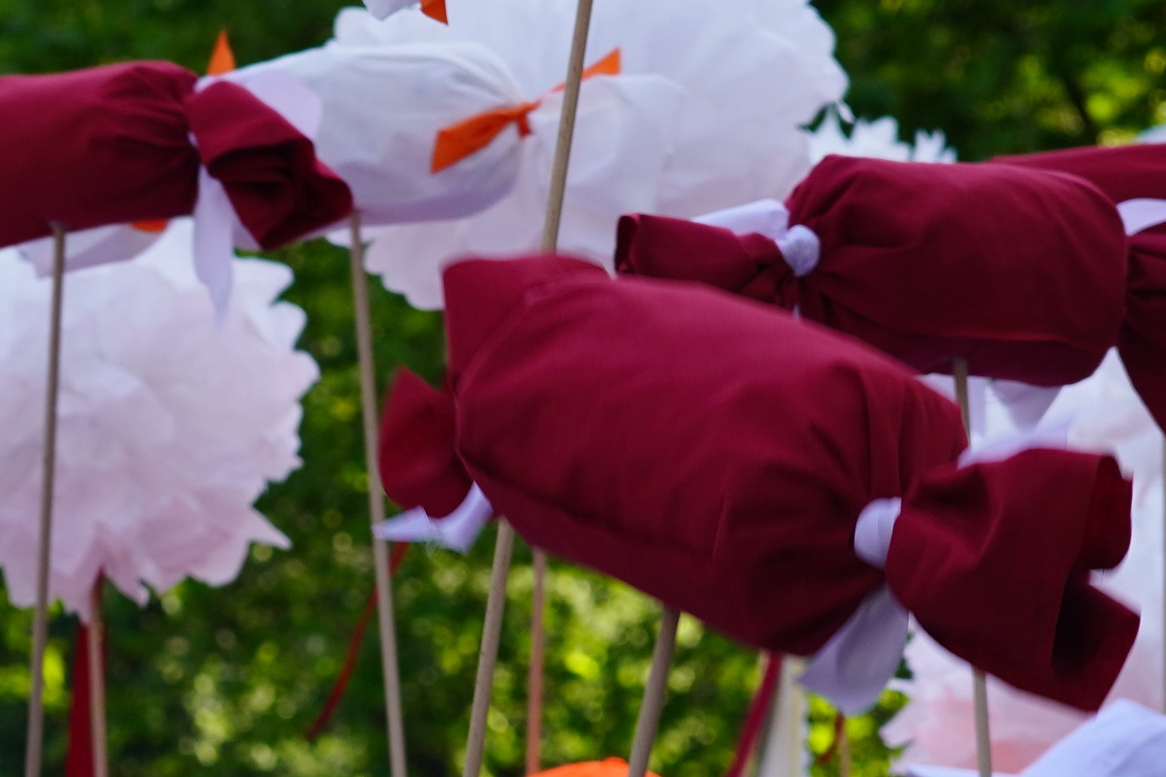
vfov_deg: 5.2
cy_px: 550
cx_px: 193
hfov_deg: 7.8
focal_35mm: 262
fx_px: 8484
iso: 100
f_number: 5
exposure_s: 1/125
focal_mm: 50
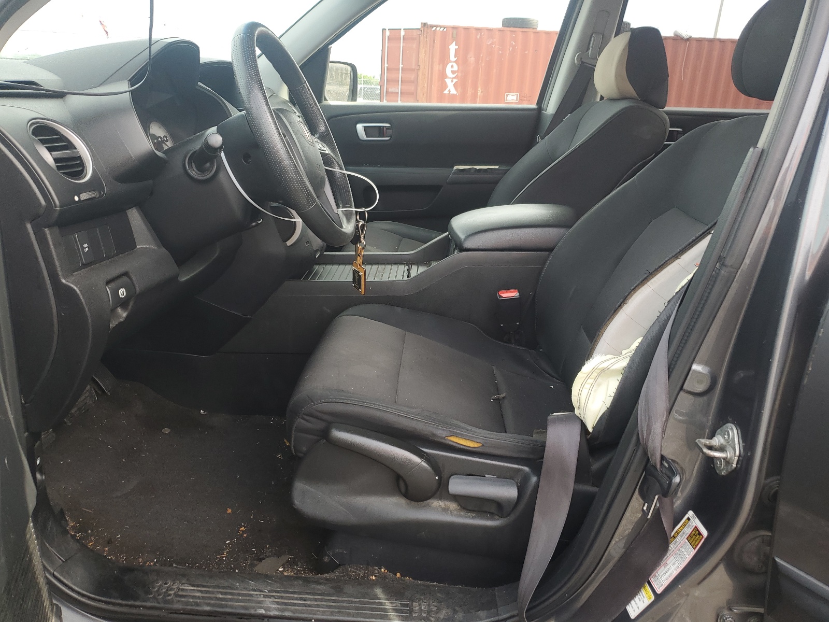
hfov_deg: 67.3
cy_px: 311
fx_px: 623
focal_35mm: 26
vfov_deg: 53.1
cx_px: 414
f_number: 1.5
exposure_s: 1/222
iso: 50
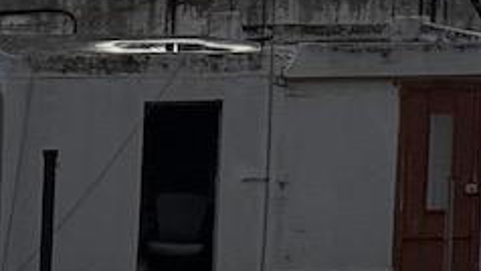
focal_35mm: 225
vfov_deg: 5.3
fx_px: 2870
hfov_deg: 8.9
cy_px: -239
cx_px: 1033
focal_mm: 6.76
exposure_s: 1/2342
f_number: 1.78
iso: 64
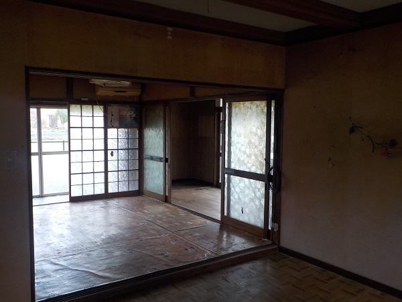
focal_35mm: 30
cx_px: 201
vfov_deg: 46.8
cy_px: 151
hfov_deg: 60.0
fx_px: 348
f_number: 3.3
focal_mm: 4.1
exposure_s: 1/40
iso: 125
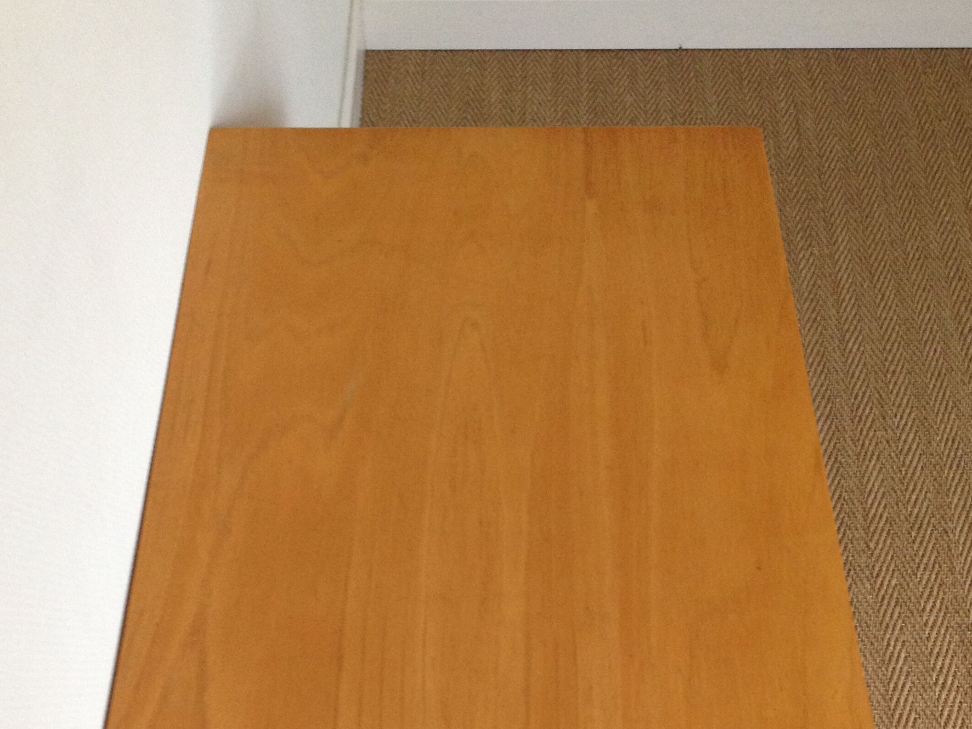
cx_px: 492
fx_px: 1516
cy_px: 695
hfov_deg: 35.5
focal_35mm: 54
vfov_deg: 25.9
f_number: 2.4
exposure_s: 1/20
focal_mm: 4.28
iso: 160
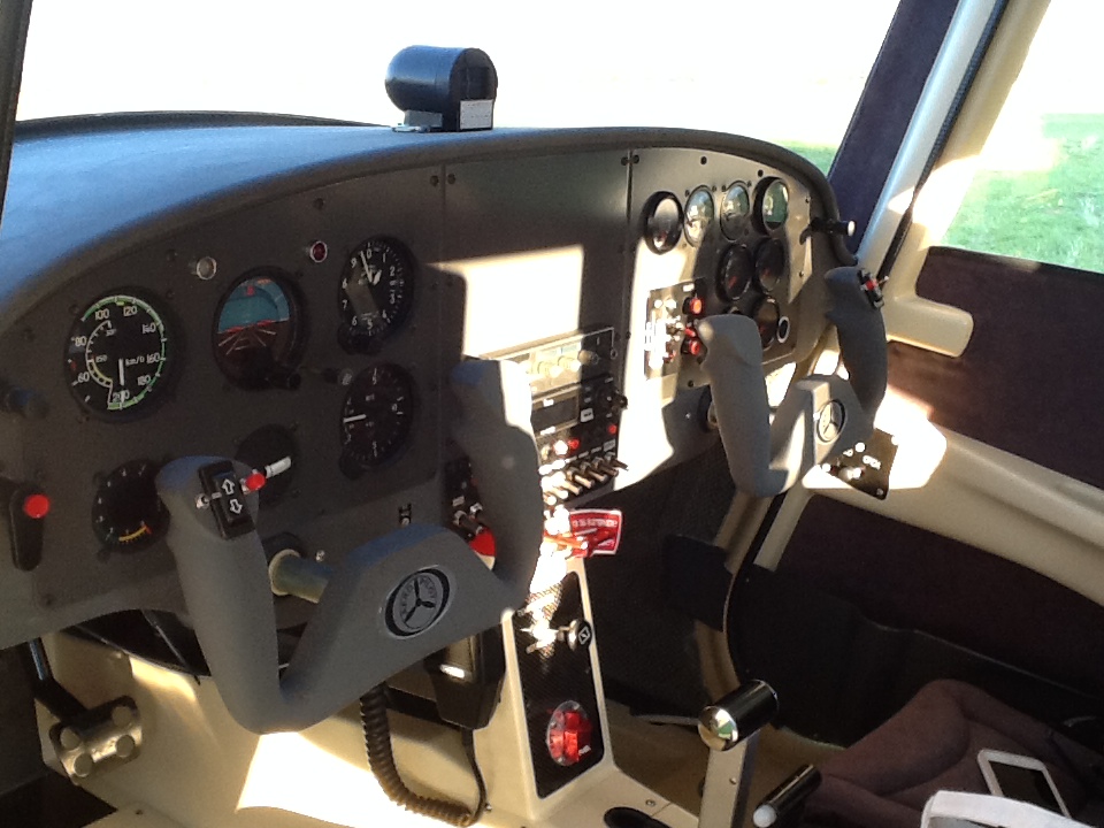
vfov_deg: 32.9
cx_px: 552
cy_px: 414
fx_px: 1403
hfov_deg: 42.9
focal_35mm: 44
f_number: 2.4
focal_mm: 2.03
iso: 64
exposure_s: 1/60
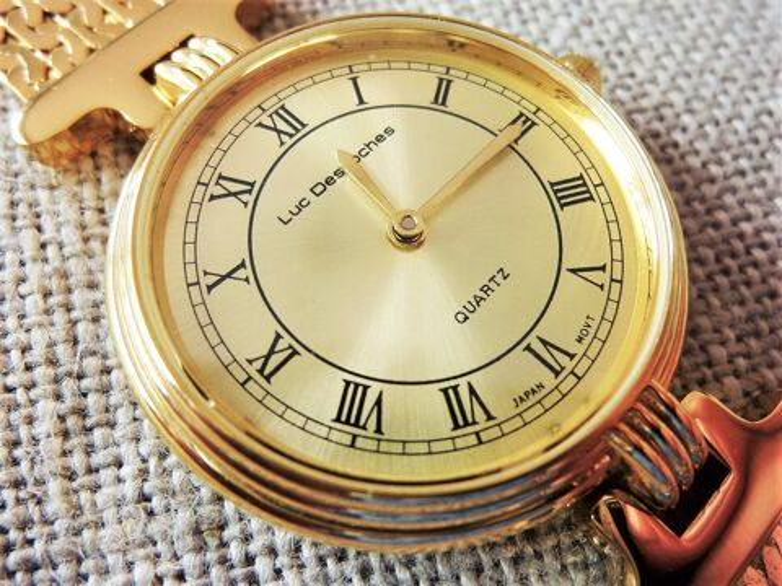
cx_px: 391
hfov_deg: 69.4
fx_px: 565
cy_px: 293
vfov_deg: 54.9
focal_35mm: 25
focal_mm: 4.5
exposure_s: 1/30
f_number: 3.3
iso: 100
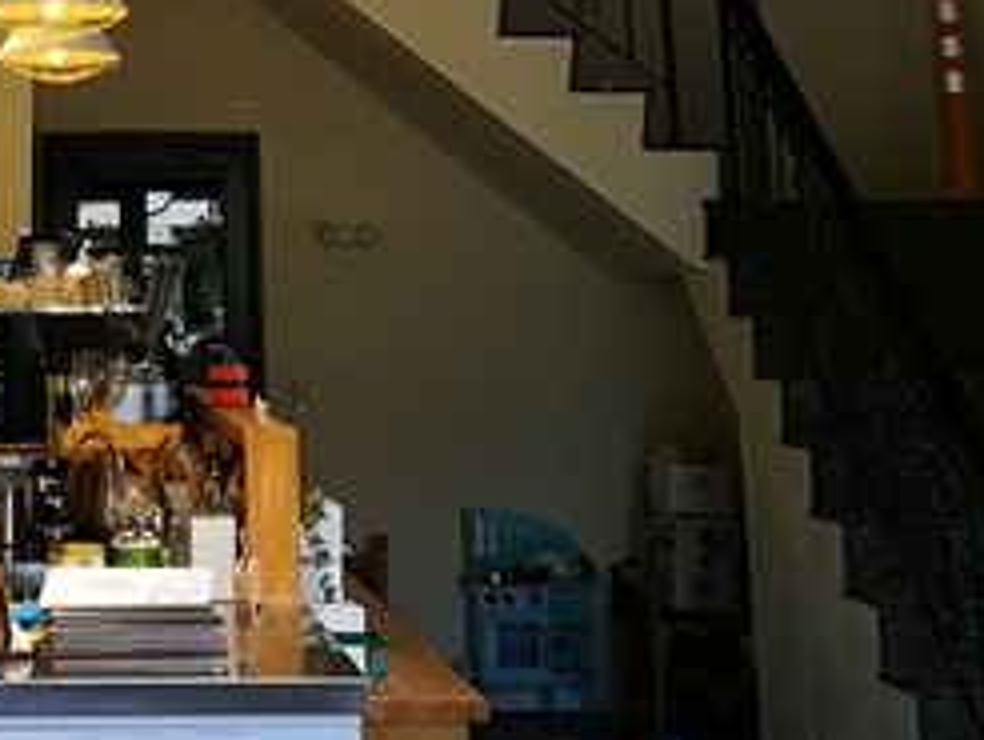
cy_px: -268
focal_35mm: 79
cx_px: 100
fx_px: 2248
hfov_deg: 24.0
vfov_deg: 17.4
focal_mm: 4.5
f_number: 2.2
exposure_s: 1/40
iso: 160
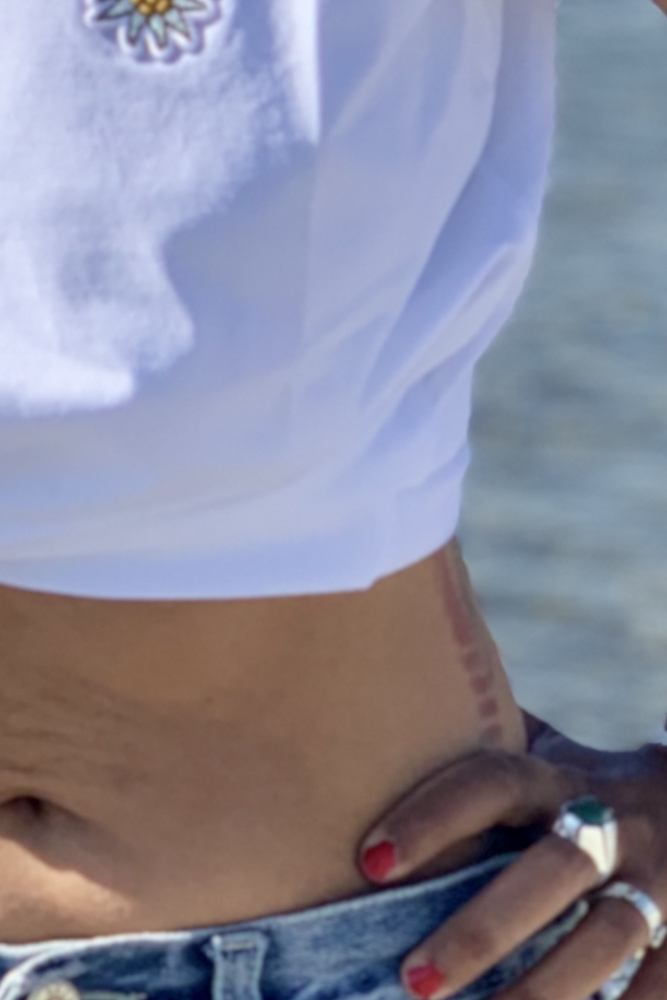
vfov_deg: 10.1
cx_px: -271
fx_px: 5587
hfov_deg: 6.8
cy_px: -46
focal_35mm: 201
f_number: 2.4
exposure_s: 1/999
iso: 16
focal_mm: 6
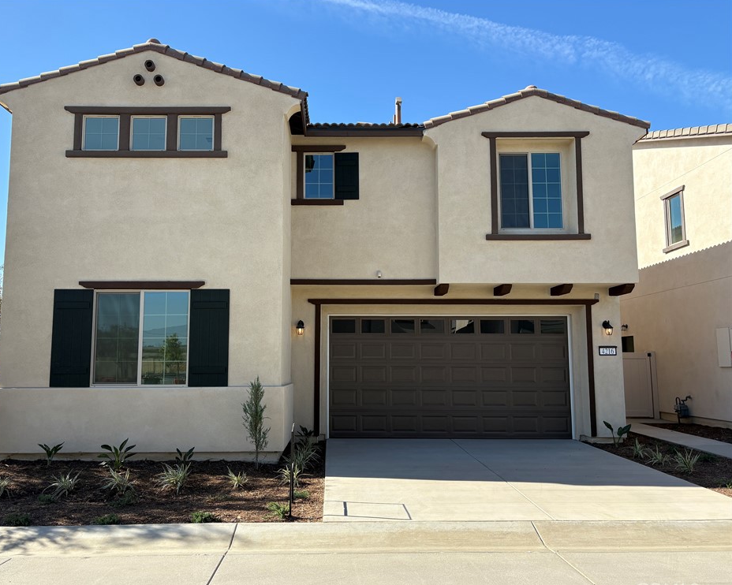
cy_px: 299
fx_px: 606
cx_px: 329
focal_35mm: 28
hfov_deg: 62.1
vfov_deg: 51.5
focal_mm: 5.96
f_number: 1.6
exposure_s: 1/2283
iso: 50
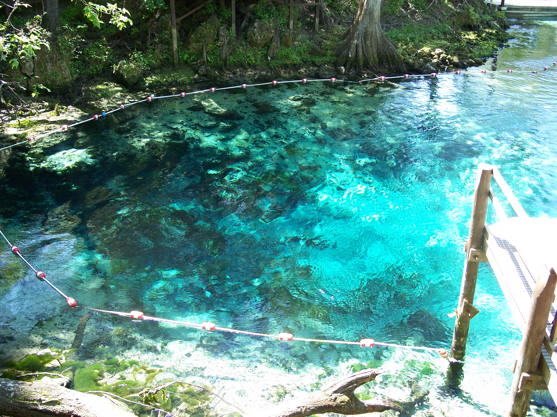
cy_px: 208
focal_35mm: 37
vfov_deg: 38.7
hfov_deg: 50.1
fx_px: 595
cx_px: 278
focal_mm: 7.8
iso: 64
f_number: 2.8
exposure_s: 1/50
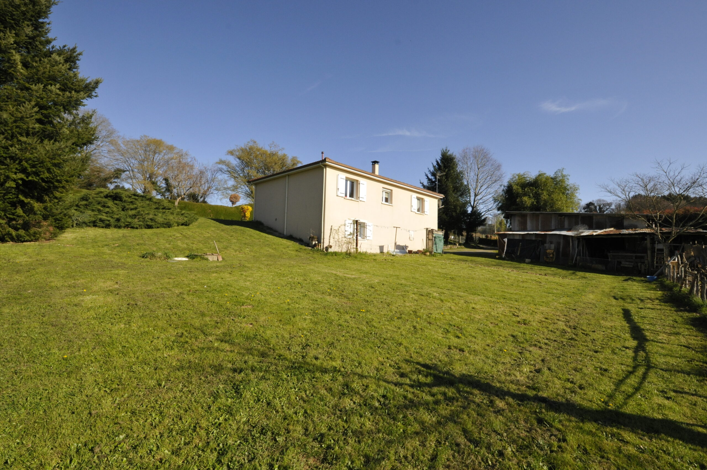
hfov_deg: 100.5
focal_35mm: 15
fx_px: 294
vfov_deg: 77.2
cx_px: 354
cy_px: 235
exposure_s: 1/640
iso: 800
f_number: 13
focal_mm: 10
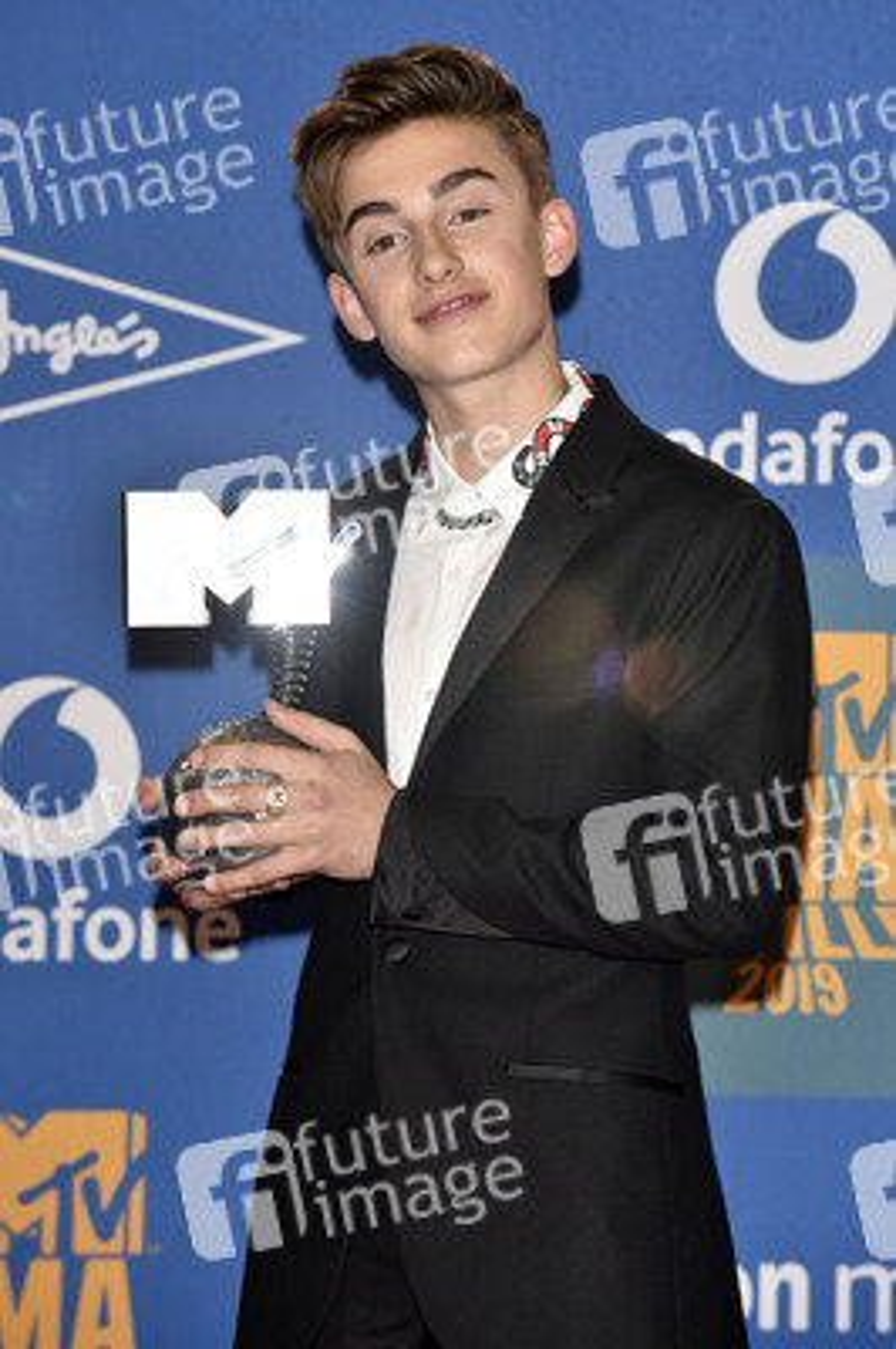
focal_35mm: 200
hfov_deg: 6.9
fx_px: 7479
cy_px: 674
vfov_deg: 10.3
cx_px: 448
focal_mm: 200
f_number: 6.3
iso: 1600
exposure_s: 1/250
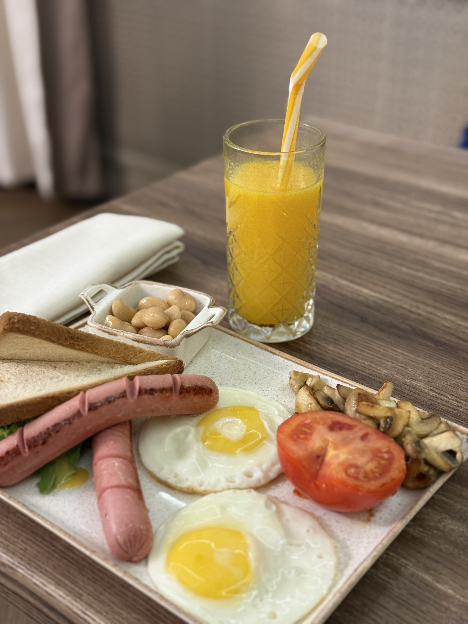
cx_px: 234
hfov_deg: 30.3
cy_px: 312
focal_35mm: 48
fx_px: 865
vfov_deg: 39.7
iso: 250
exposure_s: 1/33
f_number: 1.78
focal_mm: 6.76
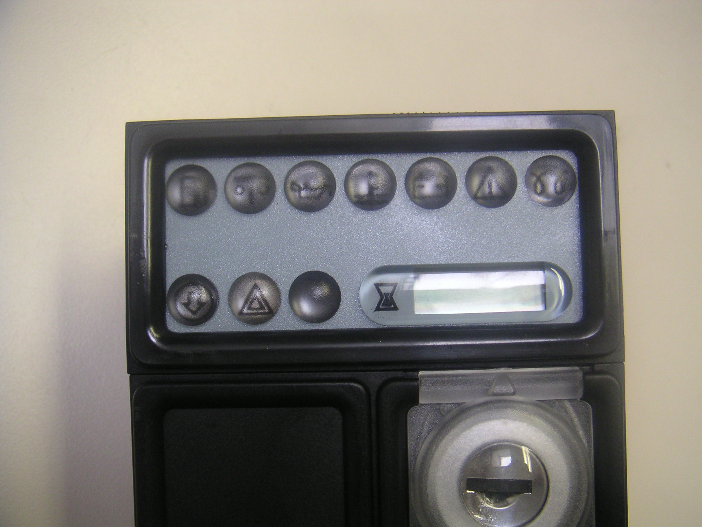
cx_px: 351
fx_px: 771
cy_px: 264
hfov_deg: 49.0
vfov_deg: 37.7
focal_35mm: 38
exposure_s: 1/20
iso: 100
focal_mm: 6
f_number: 2.8
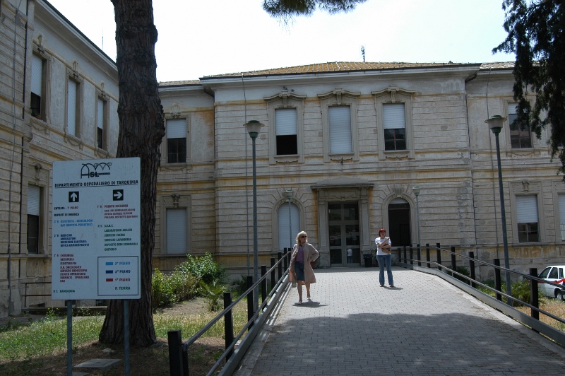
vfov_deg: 36.8
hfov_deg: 53.2
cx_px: 282
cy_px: 188
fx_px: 565
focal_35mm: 36
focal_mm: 24
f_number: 8
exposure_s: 1/250
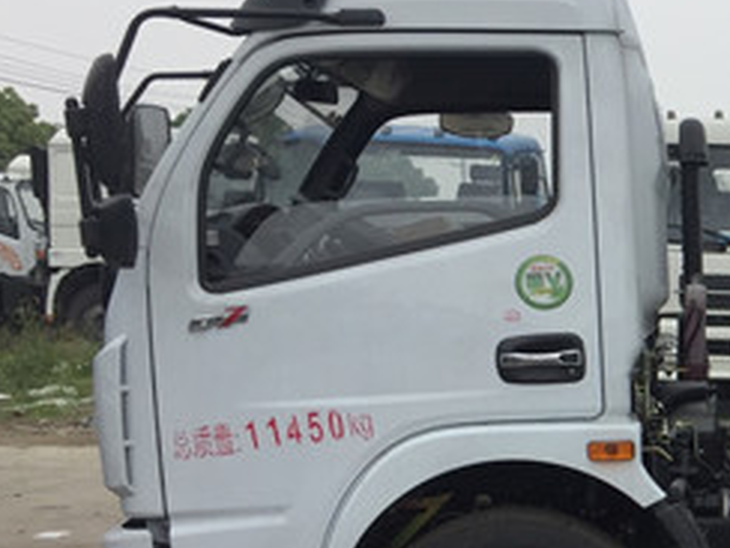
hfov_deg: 18.0
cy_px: 497
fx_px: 2003
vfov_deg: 15.4
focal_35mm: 95
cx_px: 1158
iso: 32
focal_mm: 4.15
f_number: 2.2
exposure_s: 1/1236
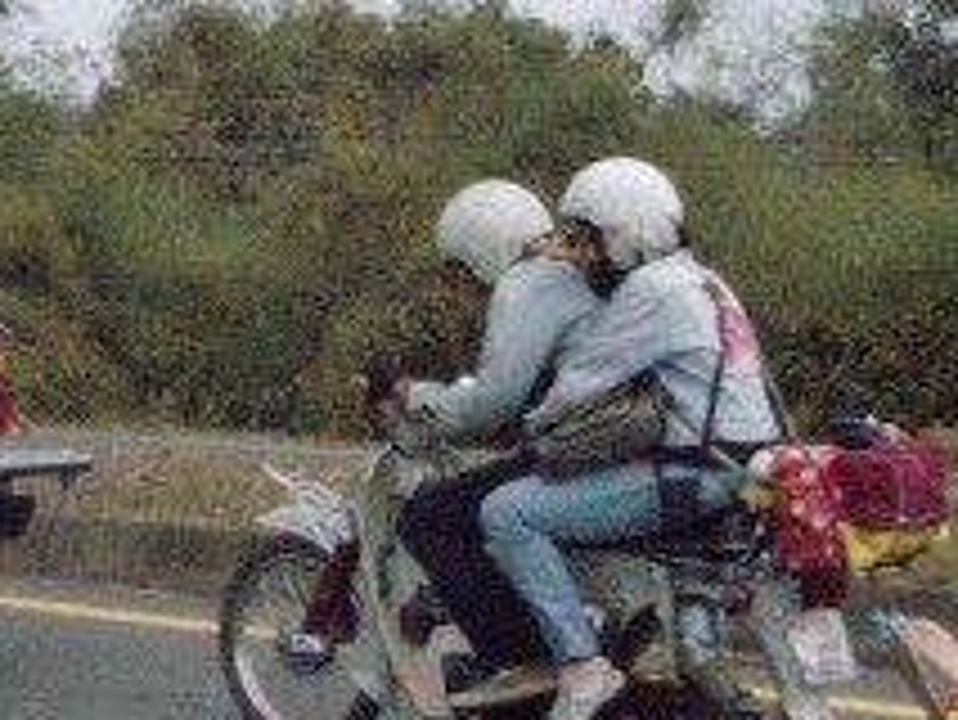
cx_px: 130
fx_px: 3240
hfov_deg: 16.6
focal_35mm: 117
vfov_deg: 12.7
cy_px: 432
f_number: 6.3
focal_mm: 6.6
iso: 1000
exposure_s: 1/2000
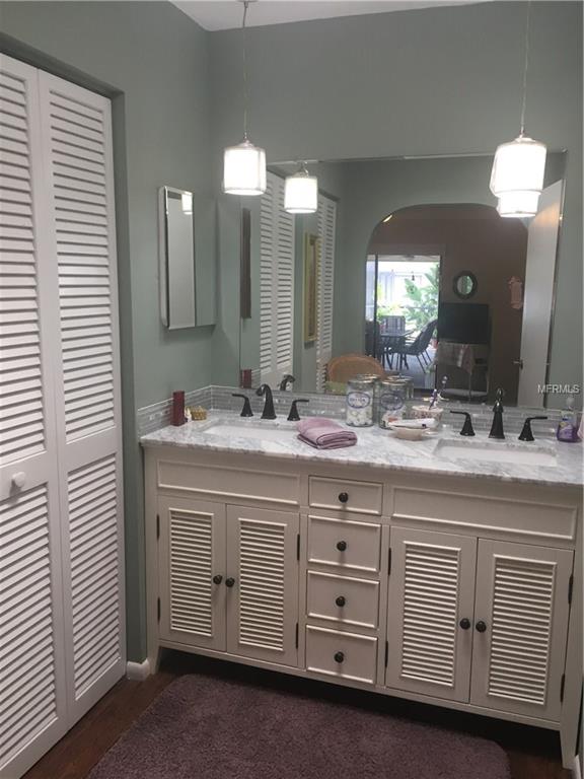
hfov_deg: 48.2
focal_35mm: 29
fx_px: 652
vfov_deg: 61.7
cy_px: 390
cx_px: 292
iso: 32
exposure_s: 1/30
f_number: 2.2
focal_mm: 4.15
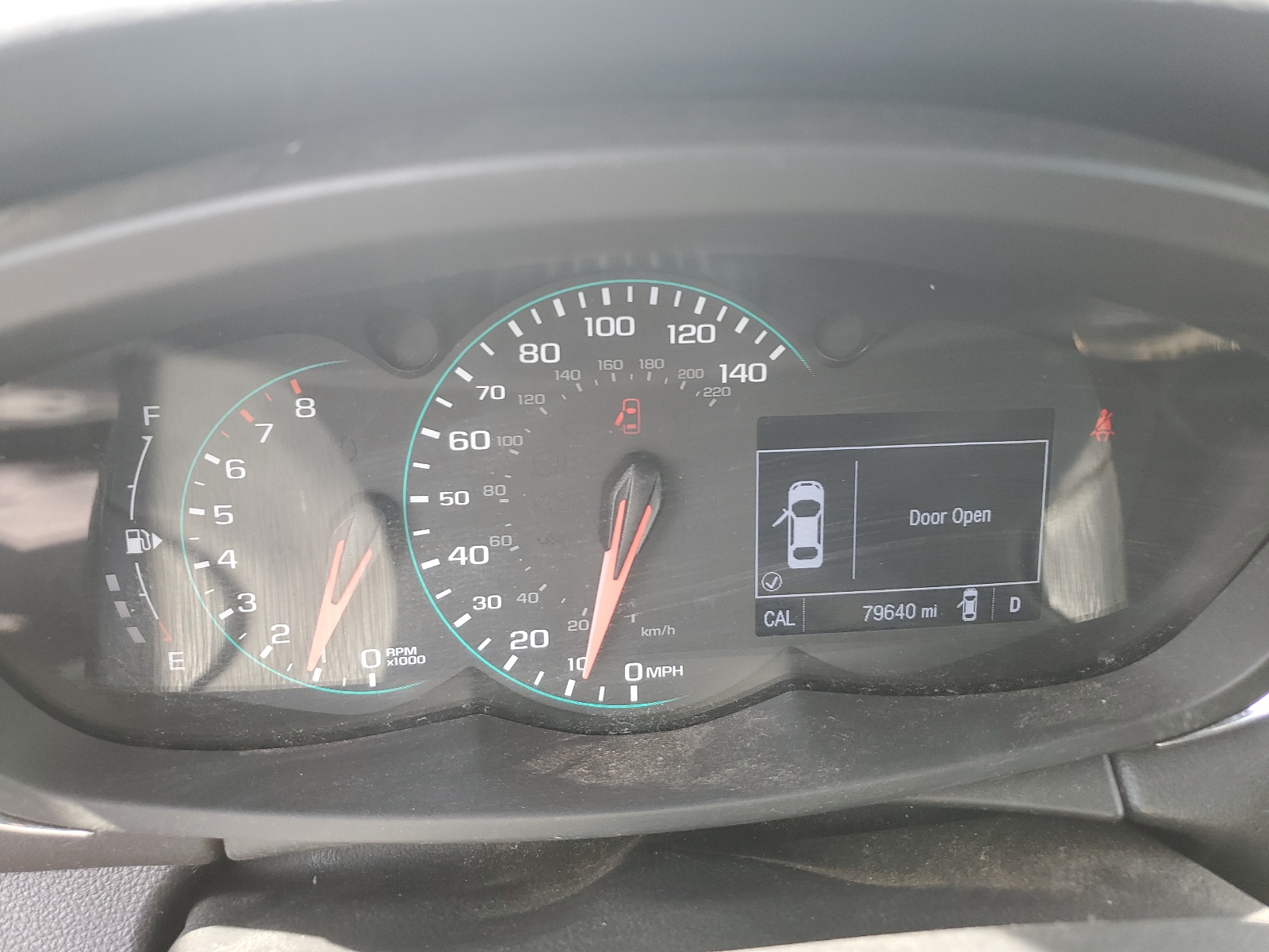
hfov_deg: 67.3
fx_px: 953
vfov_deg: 53.1
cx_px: 634
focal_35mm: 26
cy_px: 476
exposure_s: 1/120
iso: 54
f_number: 1.5
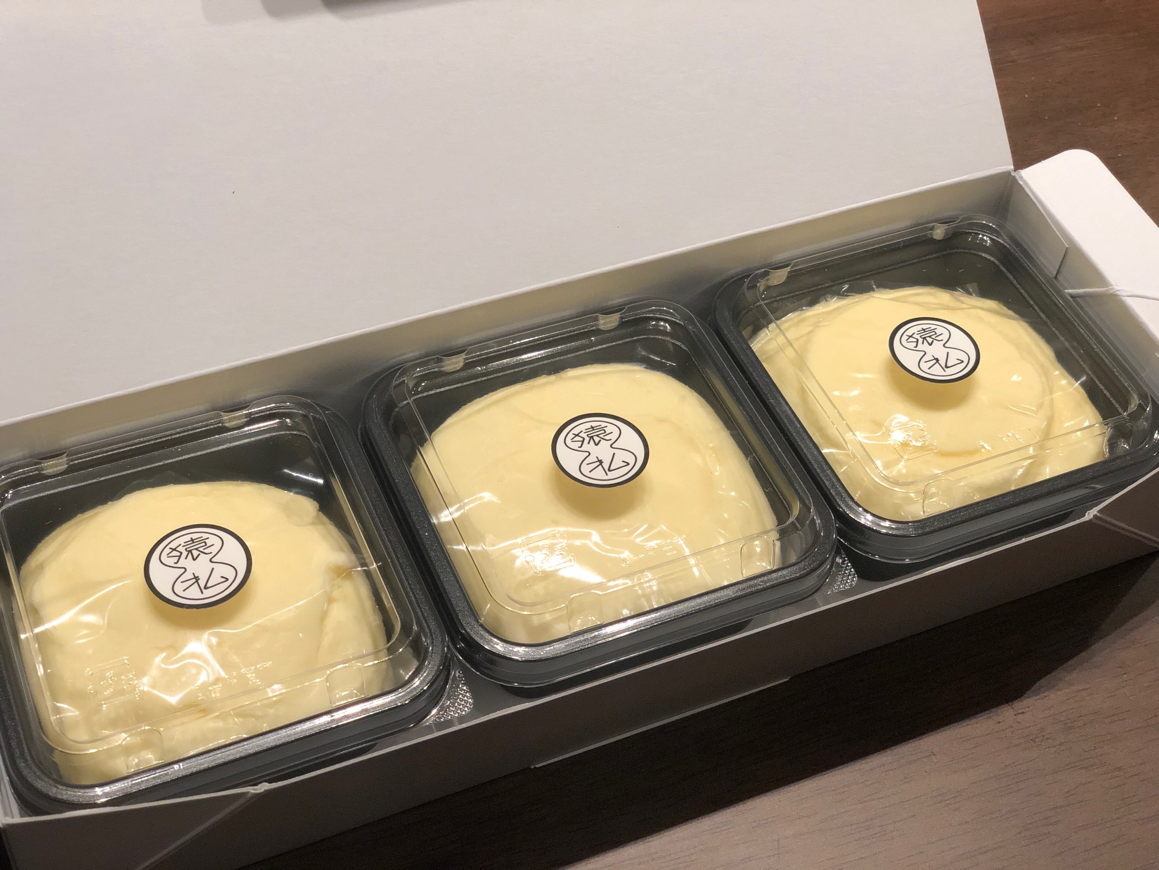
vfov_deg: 28.0
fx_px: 1741
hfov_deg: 36.8
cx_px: 580
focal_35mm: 52
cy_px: 435
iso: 80
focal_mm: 6
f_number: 2.4
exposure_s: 1/60
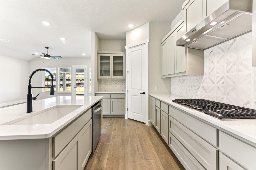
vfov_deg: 81.2
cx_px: 128
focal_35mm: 14
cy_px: 85
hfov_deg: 104.3
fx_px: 100
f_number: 8
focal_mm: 14
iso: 160
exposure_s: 1/8
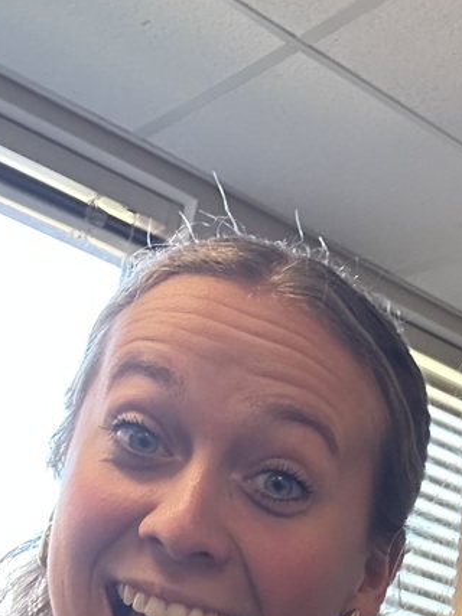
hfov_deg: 19.7
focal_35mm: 72
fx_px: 1282
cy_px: 655
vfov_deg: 25.3
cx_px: 491
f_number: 1.9
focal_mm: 2.69
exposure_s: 1/59
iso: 200
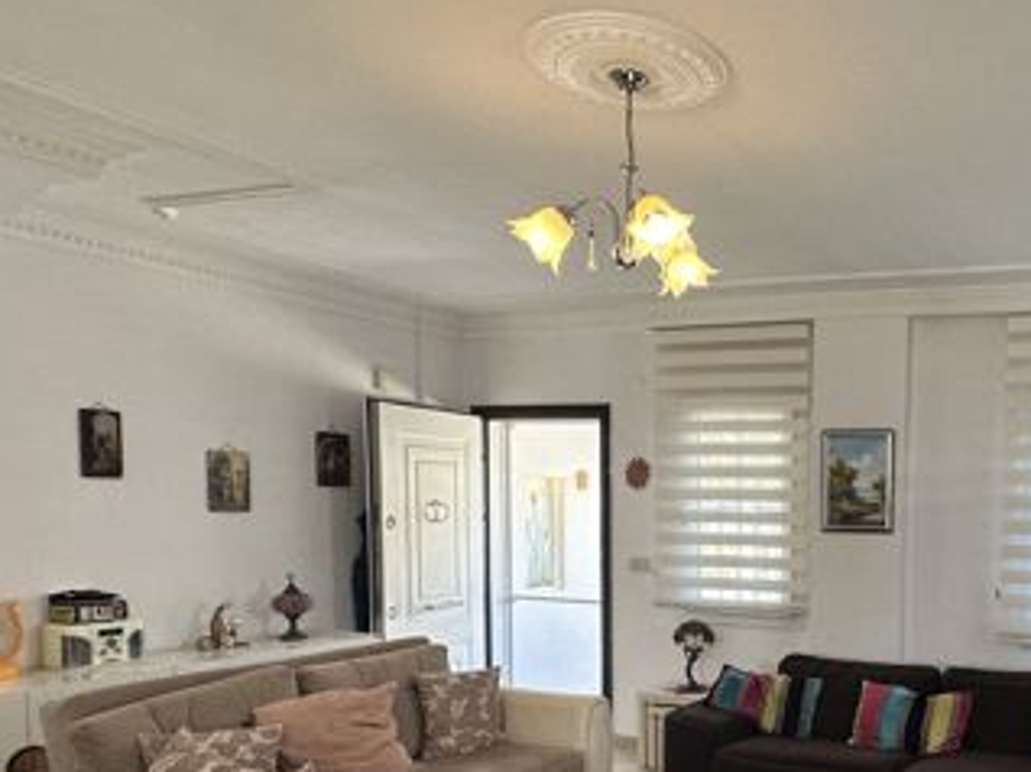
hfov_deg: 52.2
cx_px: 906
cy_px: 577
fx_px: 923
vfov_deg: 43.9
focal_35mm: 31
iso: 125
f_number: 2.2
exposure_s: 1/100
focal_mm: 2.22
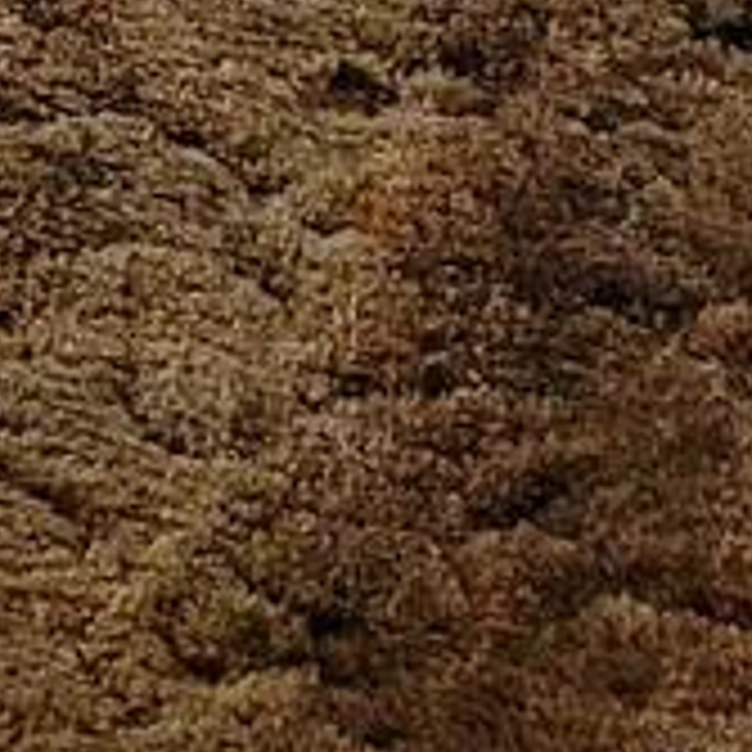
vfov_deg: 6.8
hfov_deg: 7.8
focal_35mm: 211
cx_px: -964
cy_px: -2049
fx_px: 5186
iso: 250
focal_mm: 5
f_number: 1.8
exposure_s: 1/40
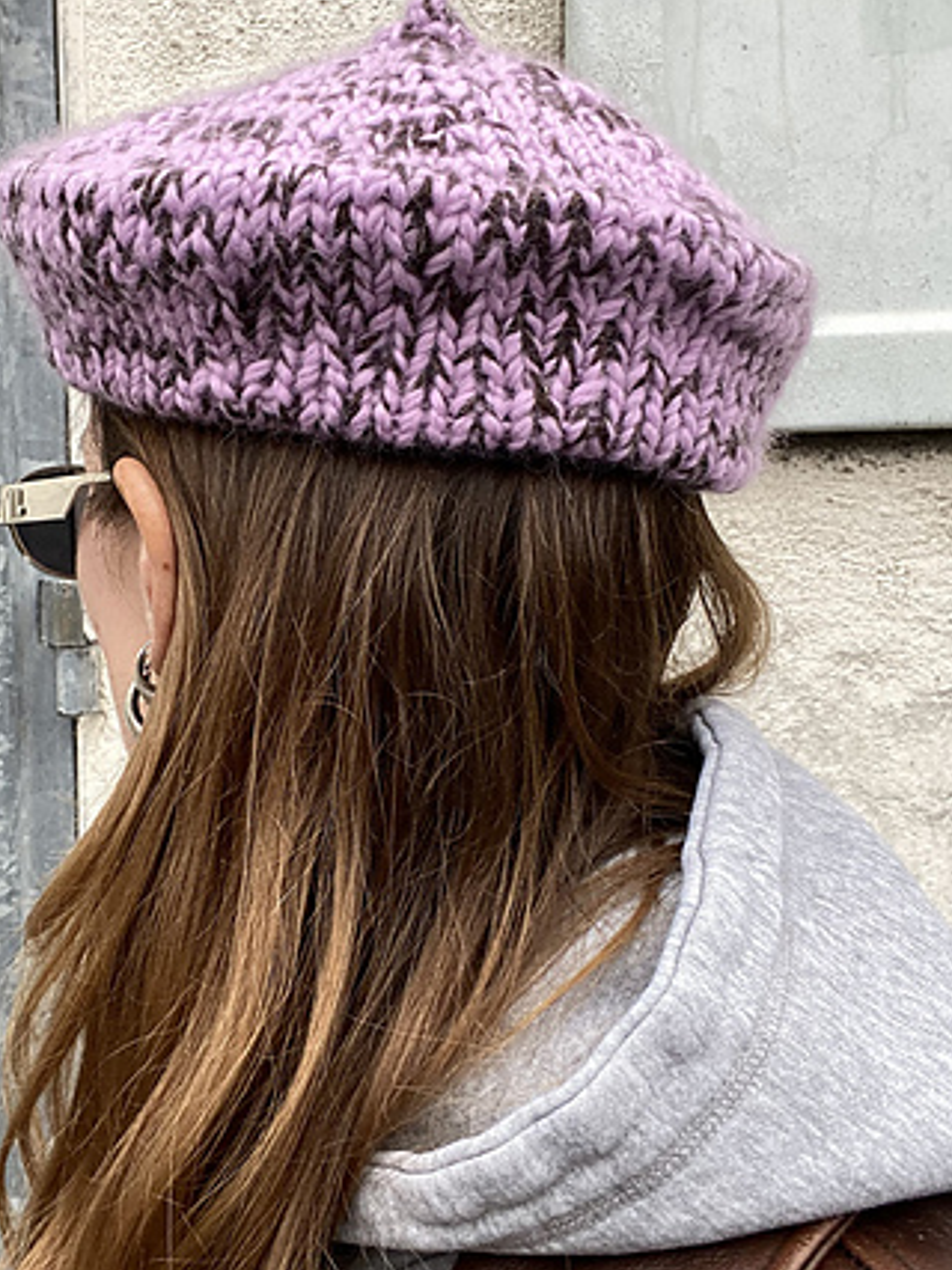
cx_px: 271
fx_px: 1651
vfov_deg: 42.1
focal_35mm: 45
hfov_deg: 31.7
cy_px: 583
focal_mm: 2.71
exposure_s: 1/122
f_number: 2.2
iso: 40
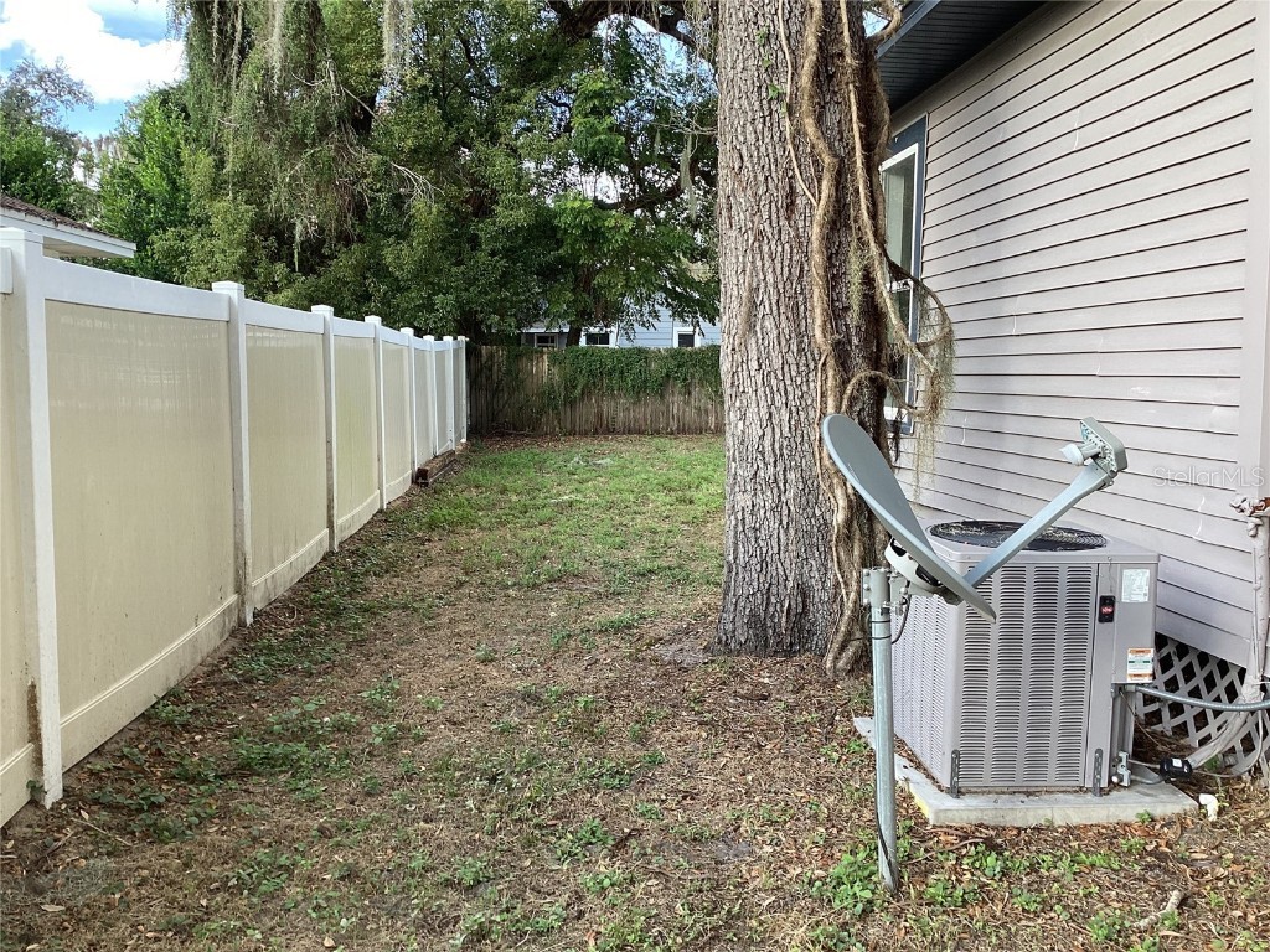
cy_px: 476
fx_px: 1137
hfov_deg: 58.4
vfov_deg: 45.4
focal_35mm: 31
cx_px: 635
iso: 40
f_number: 2.4
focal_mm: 3.3
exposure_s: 1/120
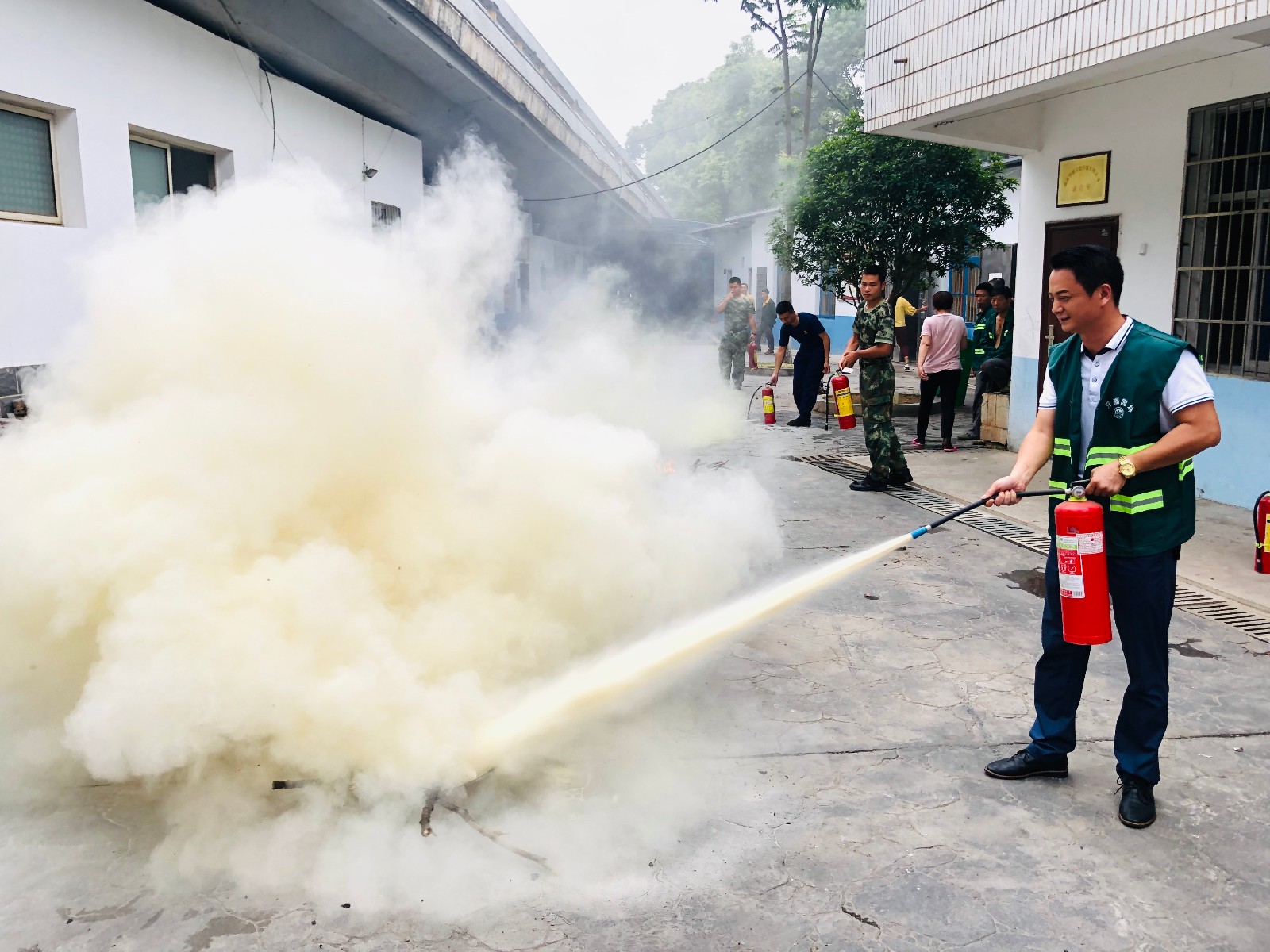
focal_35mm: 28
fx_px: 1027
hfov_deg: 63.4
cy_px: 476
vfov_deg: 49.7
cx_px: 635
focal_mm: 3.99
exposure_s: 1/277
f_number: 1.8
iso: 20
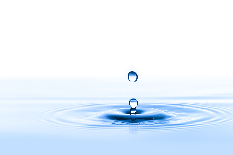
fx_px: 679
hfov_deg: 19.5
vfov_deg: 13.0
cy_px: 78
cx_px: 116
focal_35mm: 105
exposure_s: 1/200
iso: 320
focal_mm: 105
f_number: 16
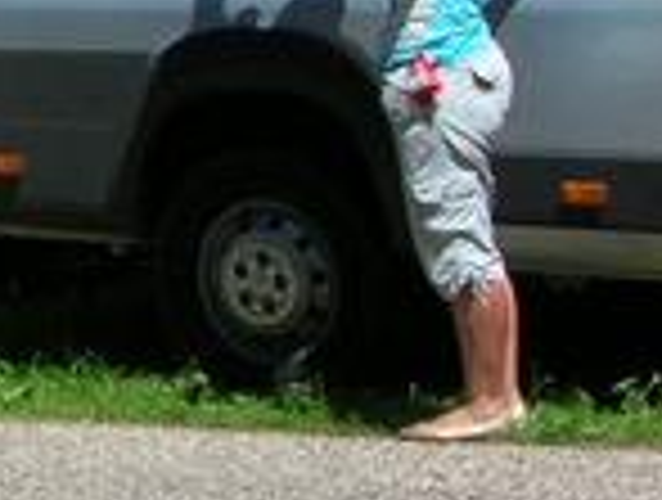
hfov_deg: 12.1
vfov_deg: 9.8
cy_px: 95
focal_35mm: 152
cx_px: -464
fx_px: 2914
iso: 50
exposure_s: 1/314
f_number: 5.6
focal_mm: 5.8
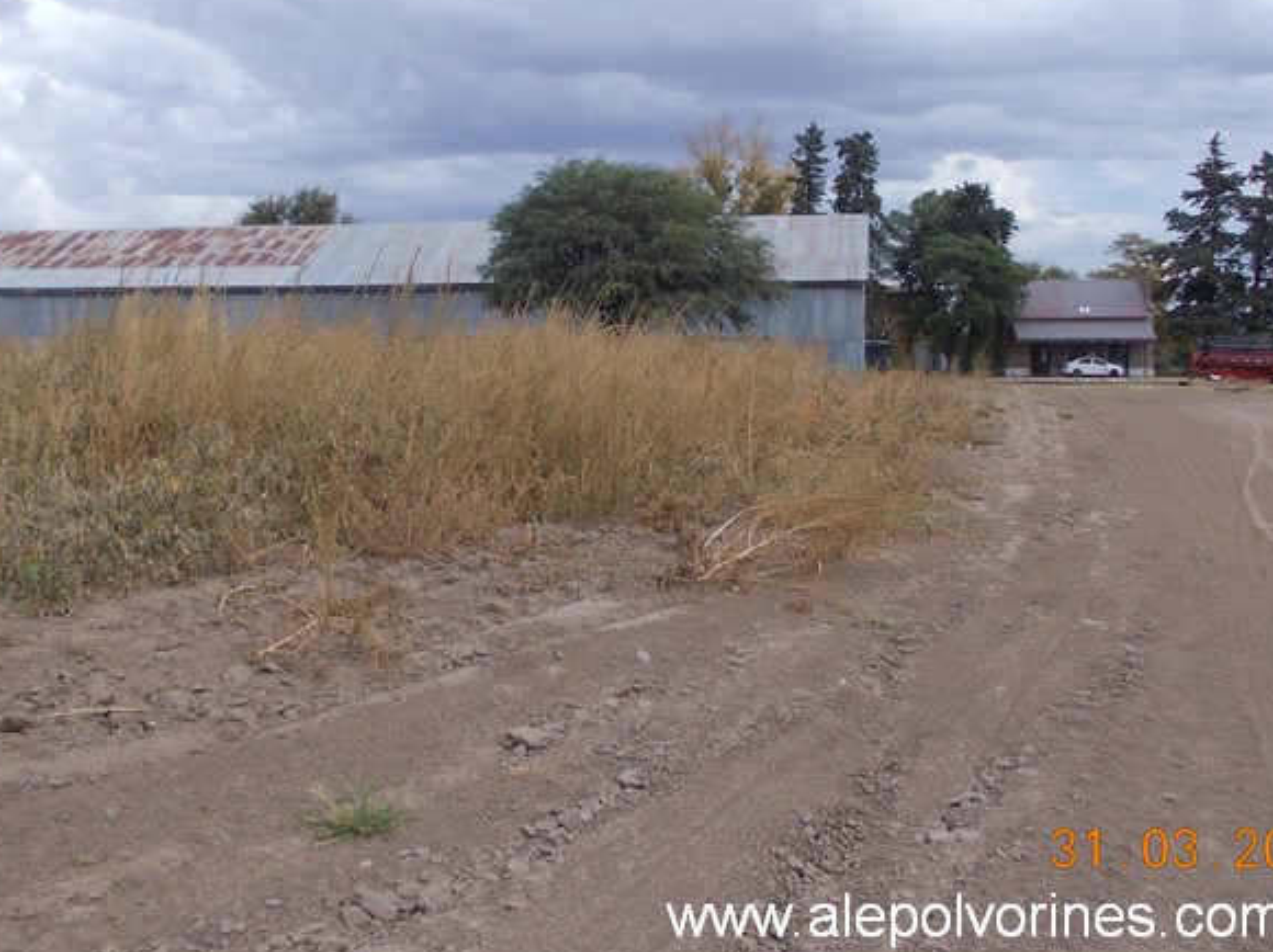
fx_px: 1360
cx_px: 597
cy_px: 369
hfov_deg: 50.1
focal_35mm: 37
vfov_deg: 38.4
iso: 80
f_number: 5.4
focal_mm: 4
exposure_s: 1/200
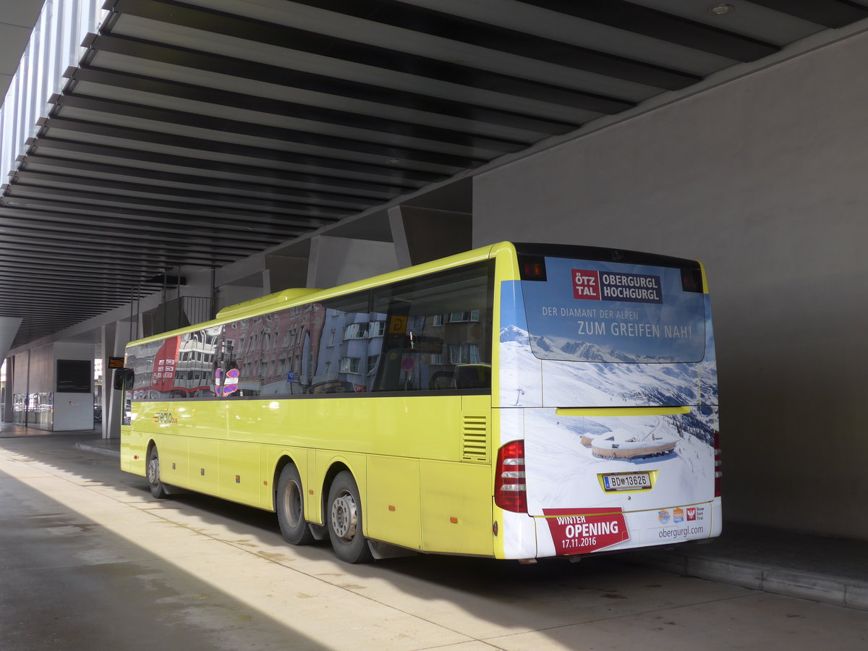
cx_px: 434
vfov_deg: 36.8
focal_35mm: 39
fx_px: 978
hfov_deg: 47.9
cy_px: 326
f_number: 2.8
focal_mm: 8
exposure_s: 1/200
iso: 80
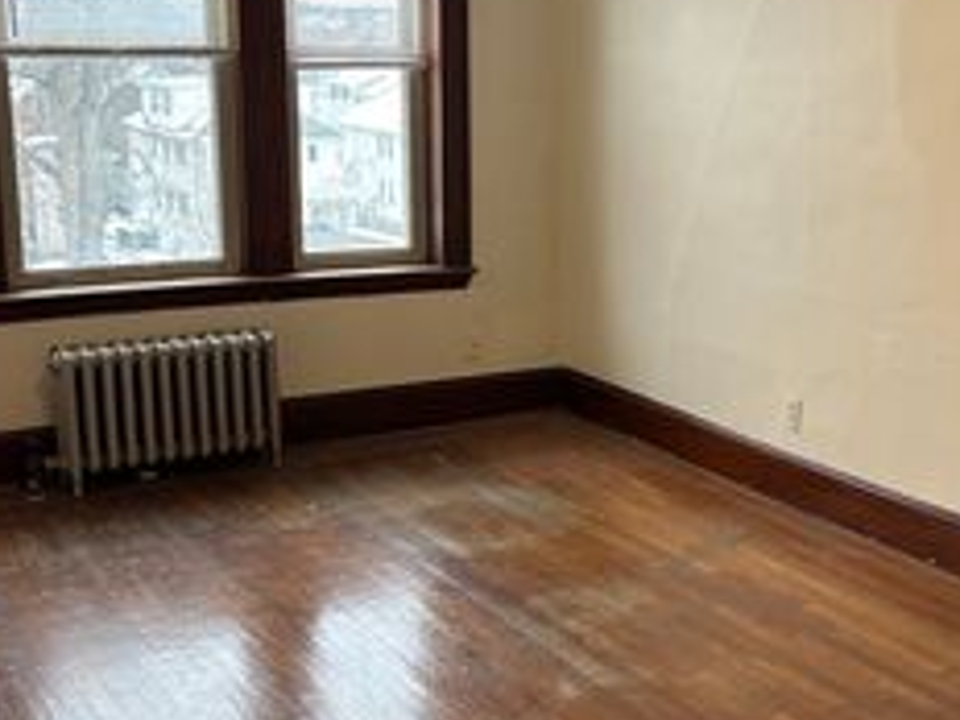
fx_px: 1553
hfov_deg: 33.7
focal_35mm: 56
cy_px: 383
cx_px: 712
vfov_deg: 26.1
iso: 100
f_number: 1.6
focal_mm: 5.96
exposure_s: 1/60
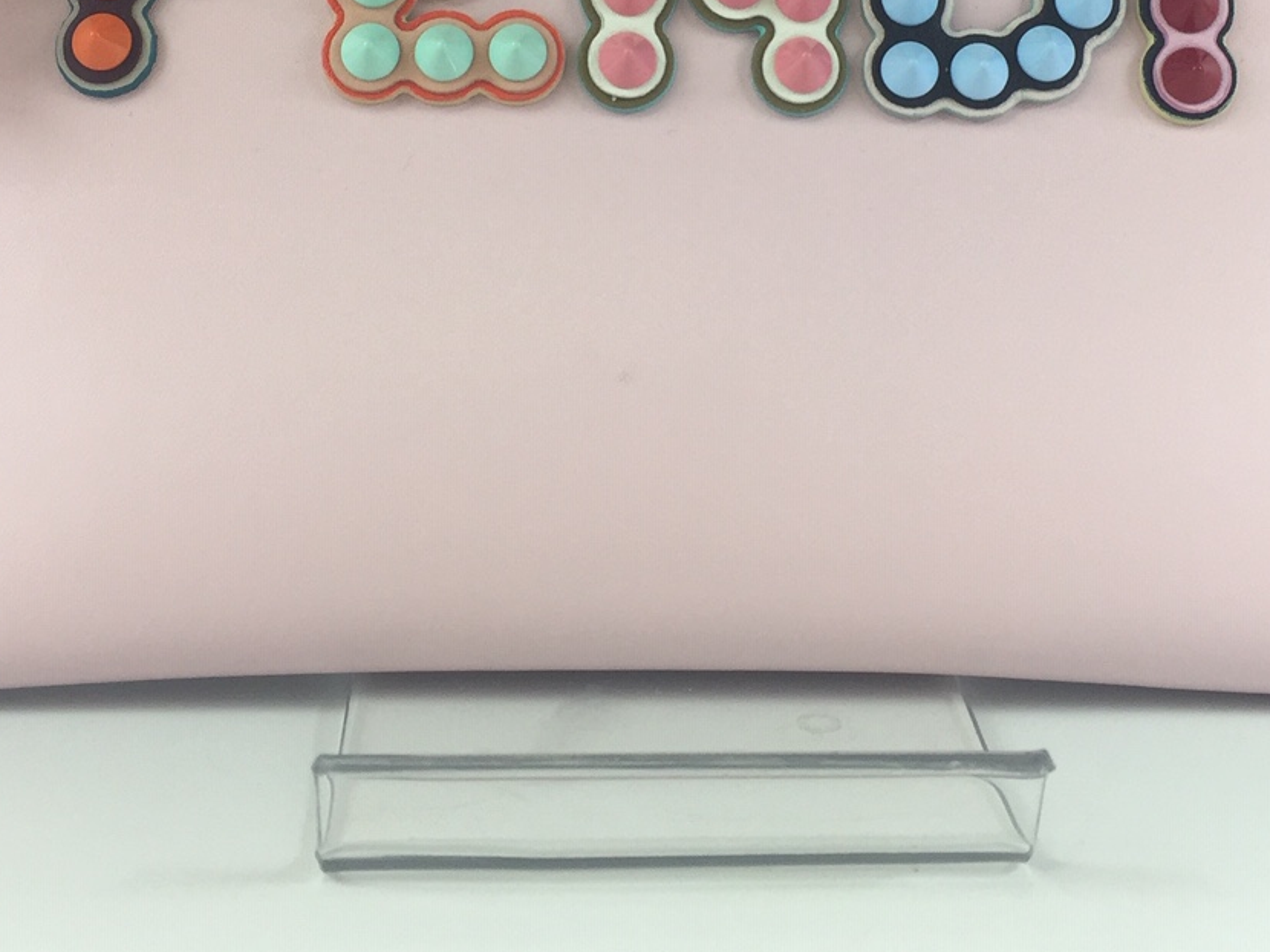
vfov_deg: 24.7
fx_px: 2092
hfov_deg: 33.8
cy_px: 52
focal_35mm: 57
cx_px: 663
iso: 32
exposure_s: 1/60
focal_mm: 4.15
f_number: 2.2
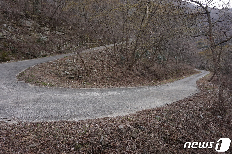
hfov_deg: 73.8
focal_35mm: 24
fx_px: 155
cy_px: 77
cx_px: 116
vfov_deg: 53.1
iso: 100
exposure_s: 1/160
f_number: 4
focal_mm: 16
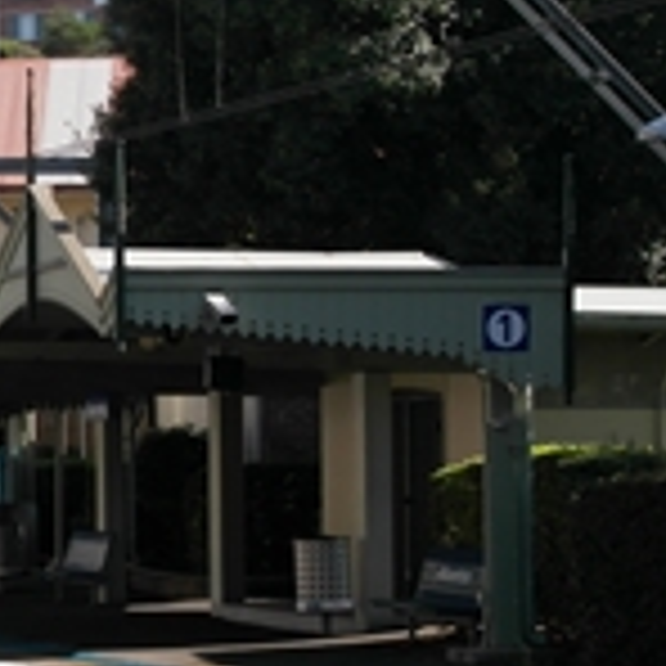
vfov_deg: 9.5
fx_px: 4027
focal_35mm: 185
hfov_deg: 9.1
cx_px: -482
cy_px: 344
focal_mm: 30
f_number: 6.3
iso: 200
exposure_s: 1/400
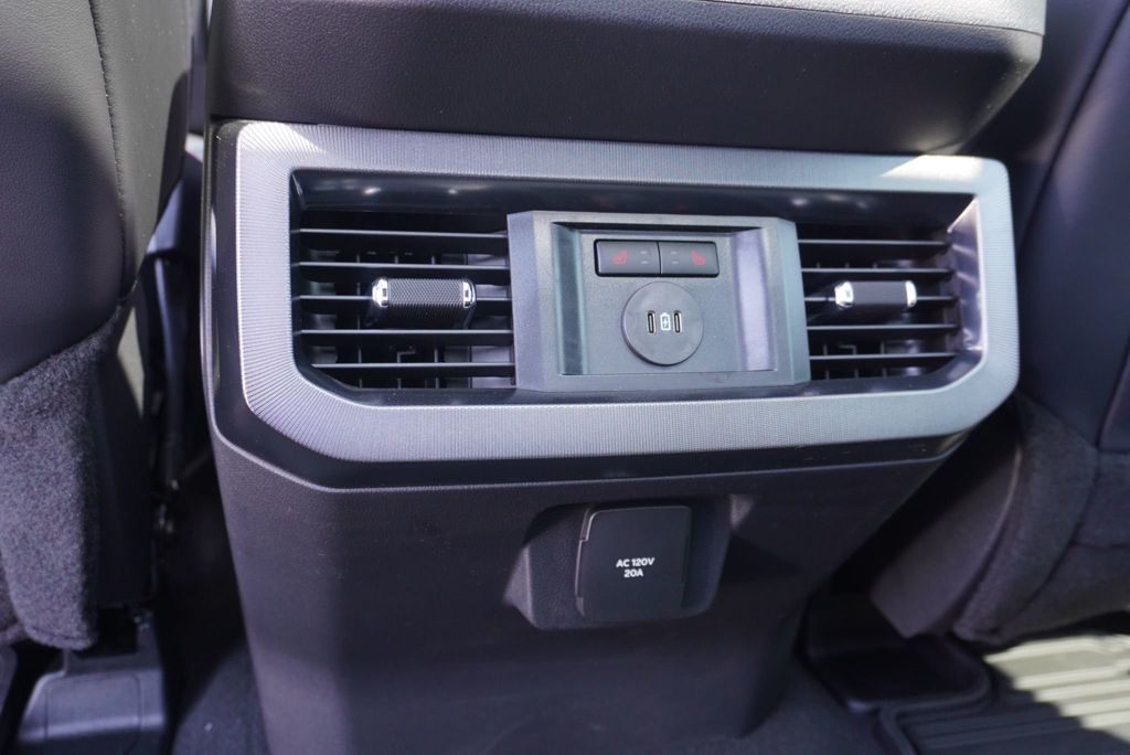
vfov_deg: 43.7
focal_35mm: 30
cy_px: 378
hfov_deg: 61.9
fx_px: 942
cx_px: 565
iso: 640
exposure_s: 1/60
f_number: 4
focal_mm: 20
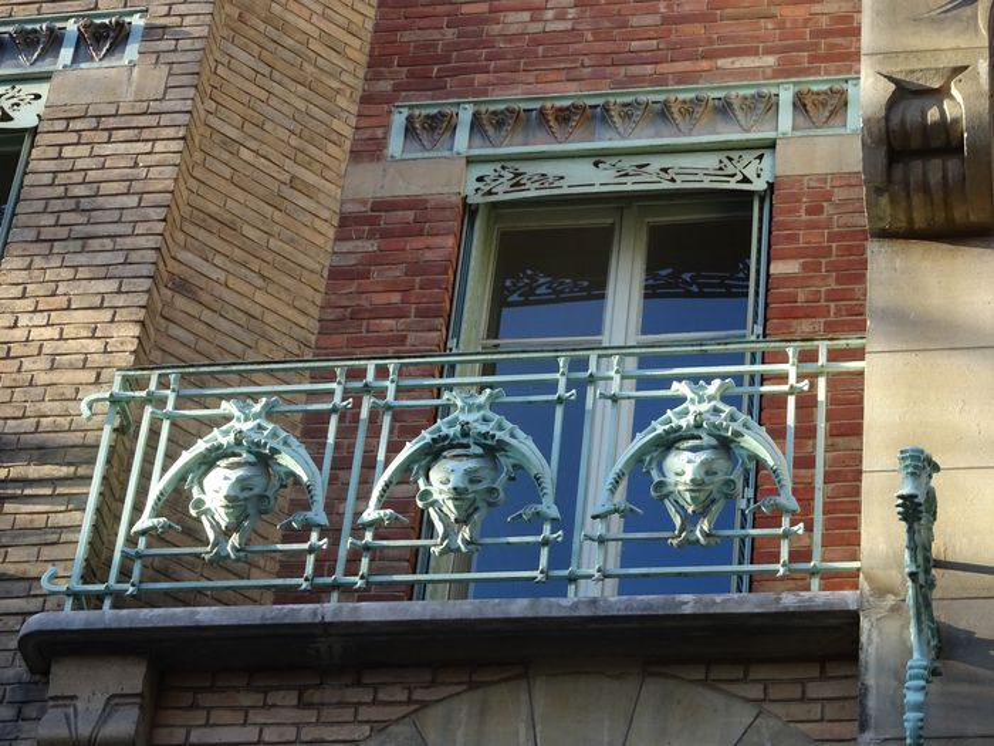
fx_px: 3015
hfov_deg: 18.7
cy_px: 373
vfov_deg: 14.1
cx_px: 497
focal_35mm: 105
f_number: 5
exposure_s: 1/125
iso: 250
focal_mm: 17.97
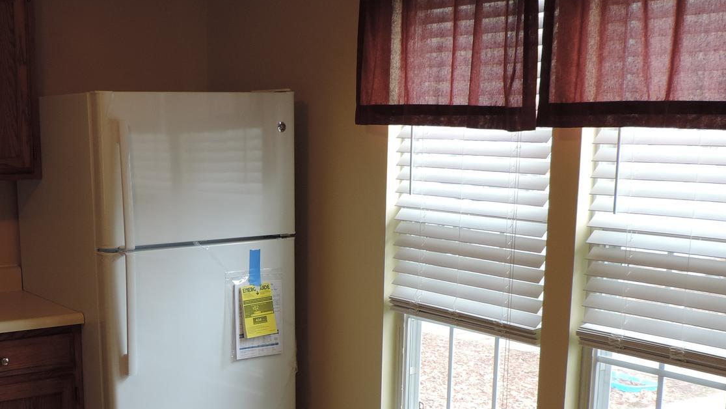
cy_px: 350
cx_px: 239
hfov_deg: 36.8
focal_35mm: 56
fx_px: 1078
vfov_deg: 21.1
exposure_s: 1/40
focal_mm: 4.9
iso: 80
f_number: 3.1
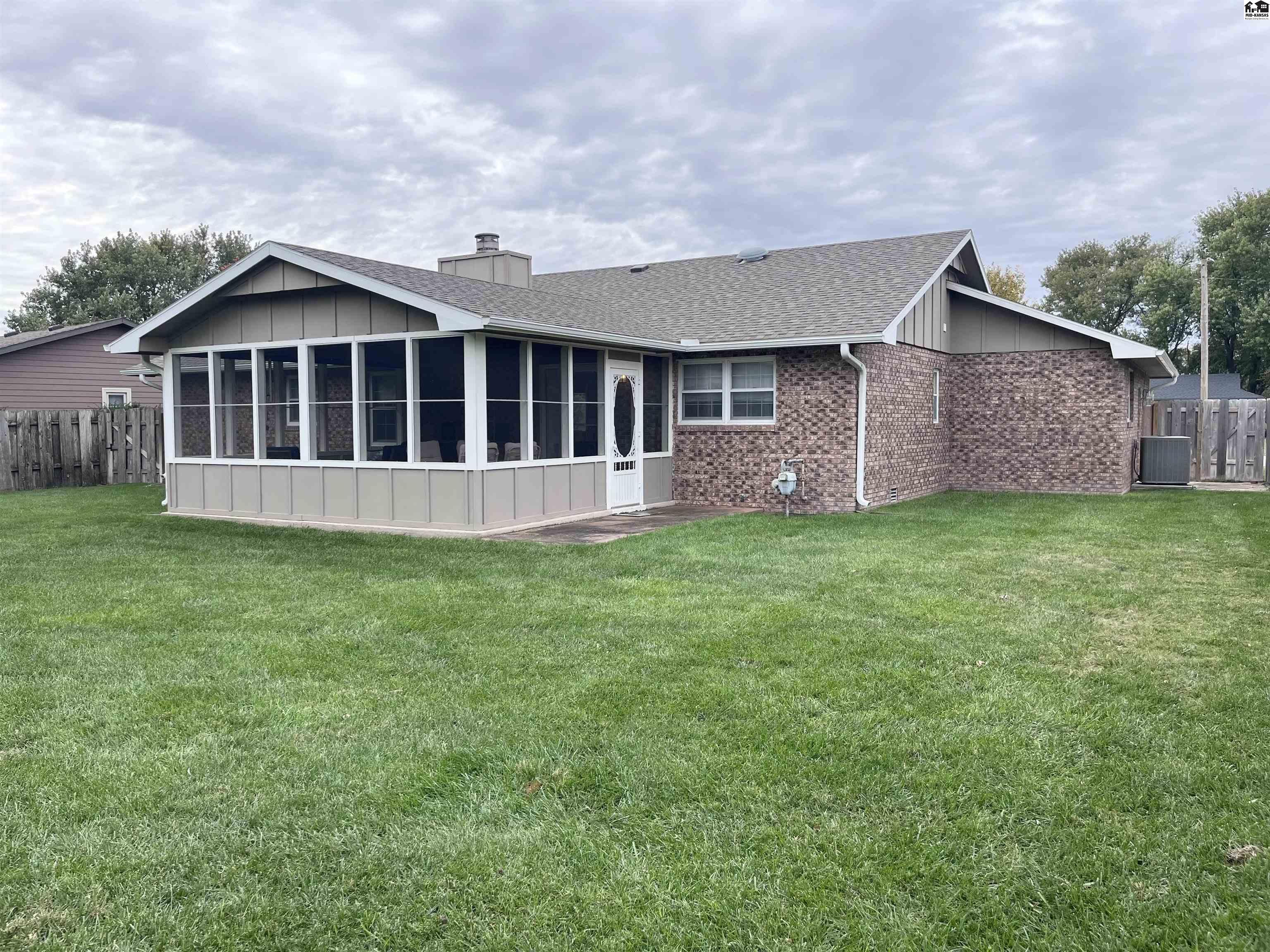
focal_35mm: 26
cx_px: 635
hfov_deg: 67.3
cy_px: 476
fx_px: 954
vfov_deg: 53.1
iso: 50
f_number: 1.6
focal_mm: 5.1
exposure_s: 1/1497
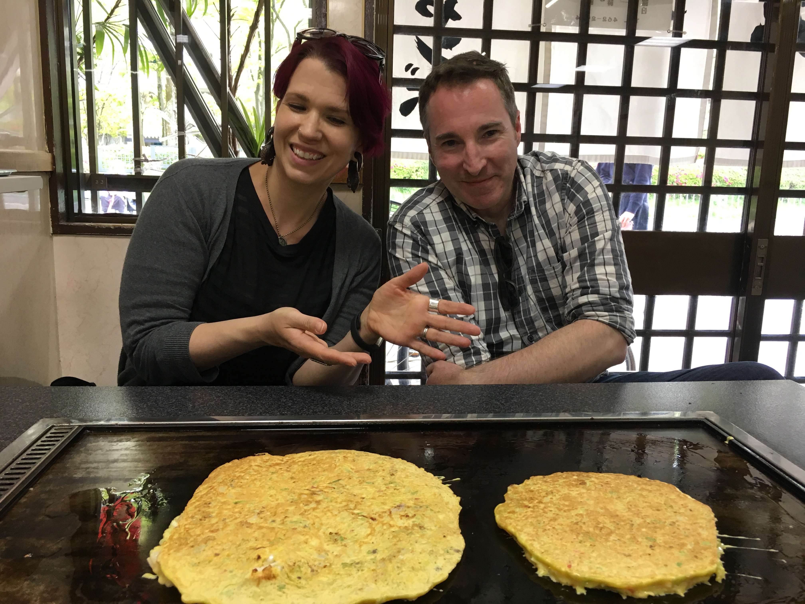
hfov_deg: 61.7
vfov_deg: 48.2
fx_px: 674
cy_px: 302
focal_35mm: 29
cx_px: 402
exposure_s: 1/30
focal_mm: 4.15
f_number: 2.2
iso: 40
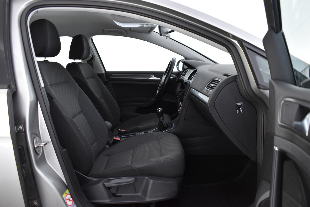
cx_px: 155
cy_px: 104
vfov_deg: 43.6
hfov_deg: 61.9
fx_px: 258
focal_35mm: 30
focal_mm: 20
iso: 1250
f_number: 5.6
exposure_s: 1/10
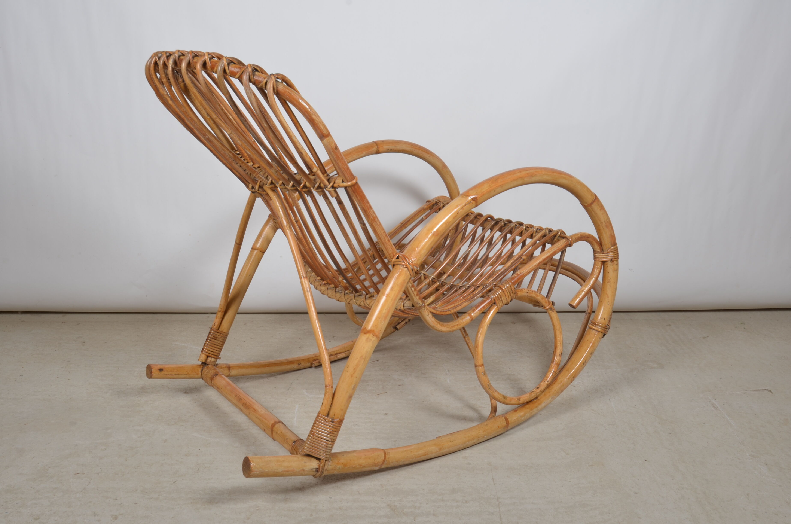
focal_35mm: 36
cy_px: 262
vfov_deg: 36.7
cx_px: 396
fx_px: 789
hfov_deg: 53.2
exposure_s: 1/125
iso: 100
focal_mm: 24
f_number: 14
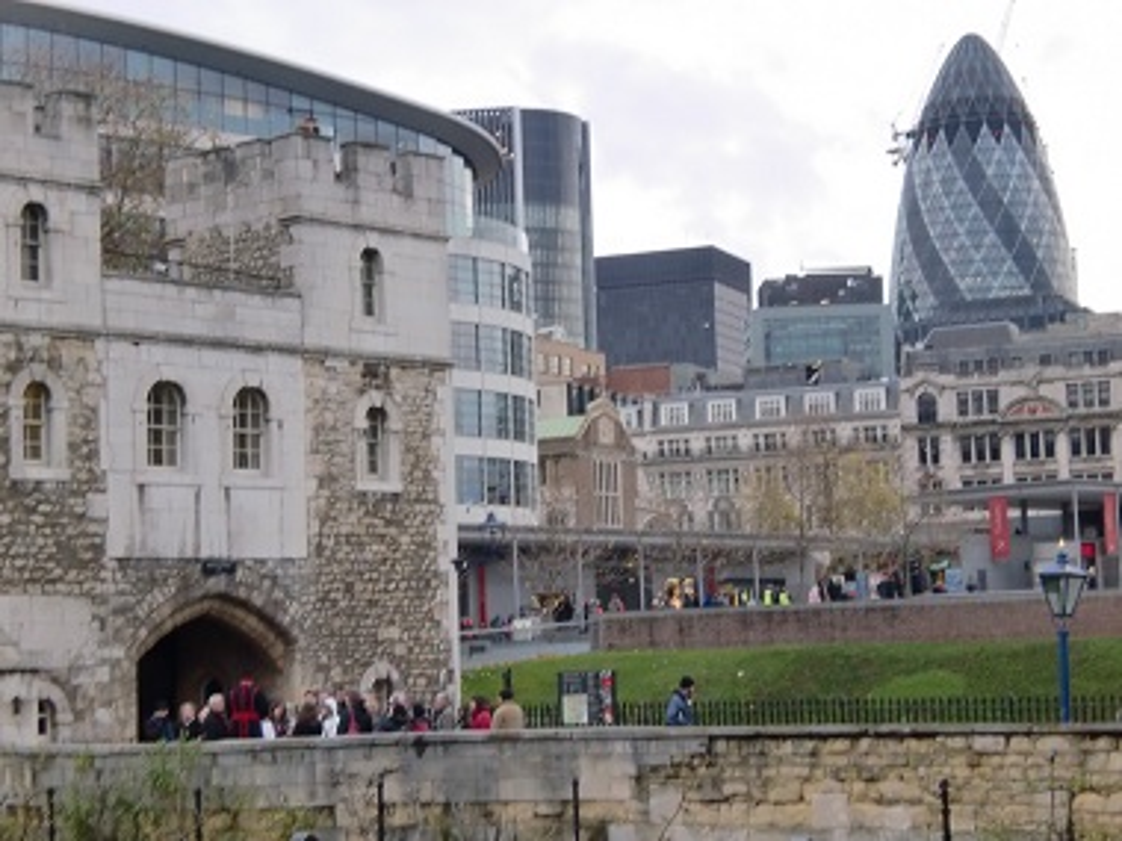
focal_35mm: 81
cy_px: 420
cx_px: 561
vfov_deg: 18.2
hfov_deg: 24.1
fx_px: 2625
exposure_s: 1/80
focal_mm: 14.49
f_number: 5
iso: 125
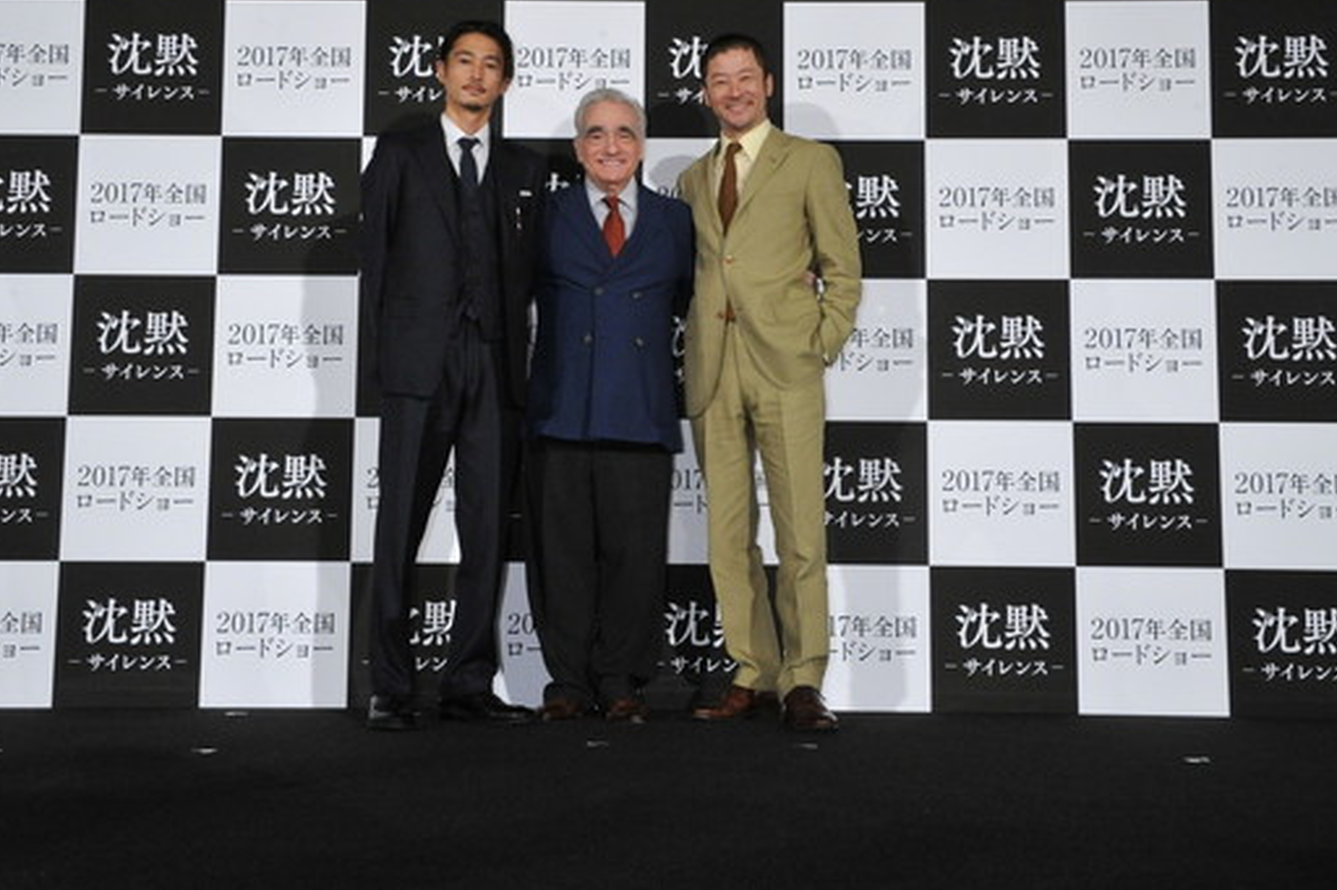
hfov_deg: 39.6
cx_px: 653
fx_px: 1856
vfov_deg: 26.9
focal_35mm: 50
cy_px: 365
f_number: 10
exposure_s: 1/200
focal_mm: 42
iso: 6400
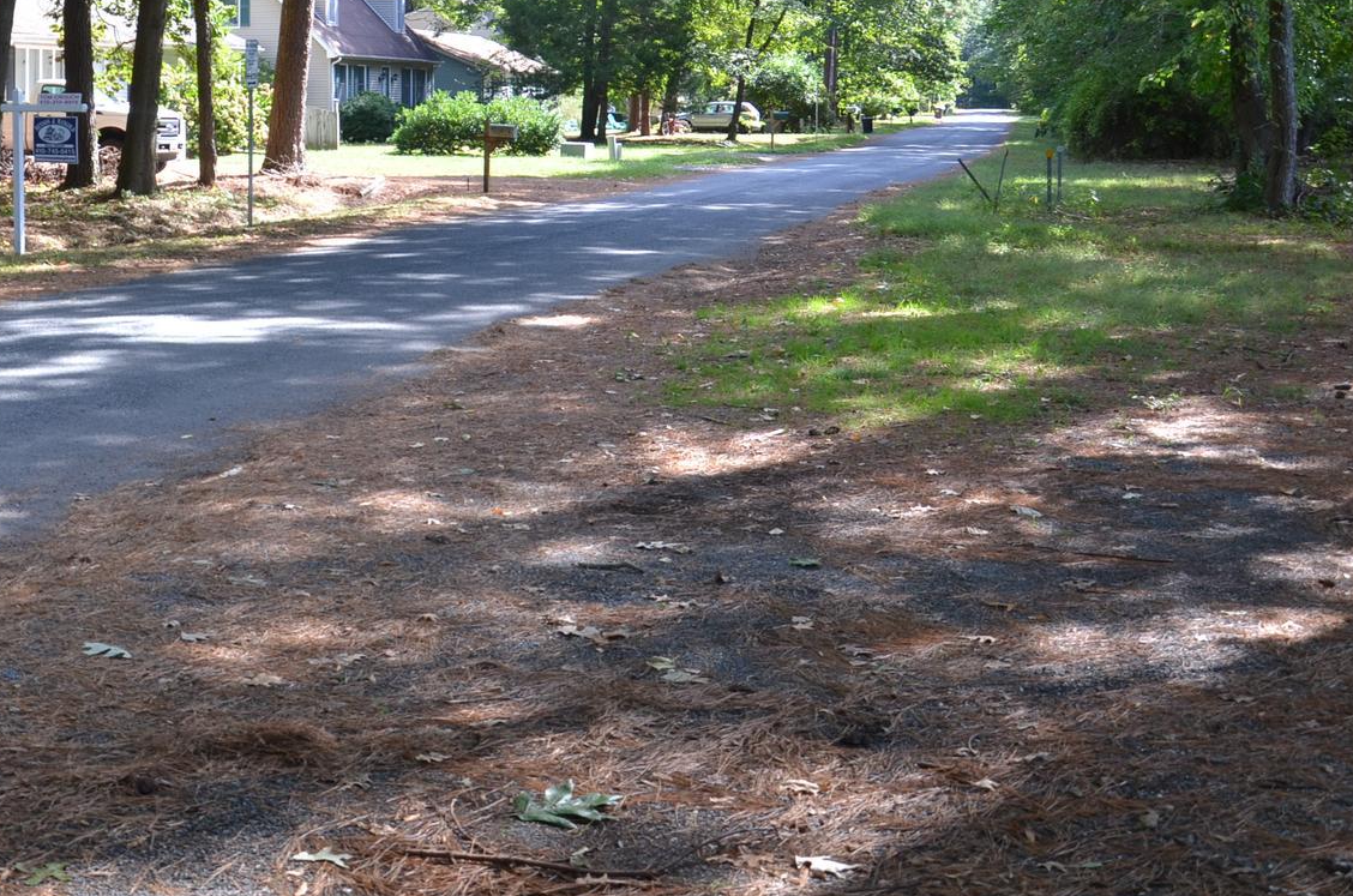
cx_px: 231
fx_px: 1838
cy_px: 146
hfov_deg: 38.6
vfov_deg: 26.7
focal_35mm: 49
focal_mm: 18
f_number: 5.6
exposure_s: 1/125
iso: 220
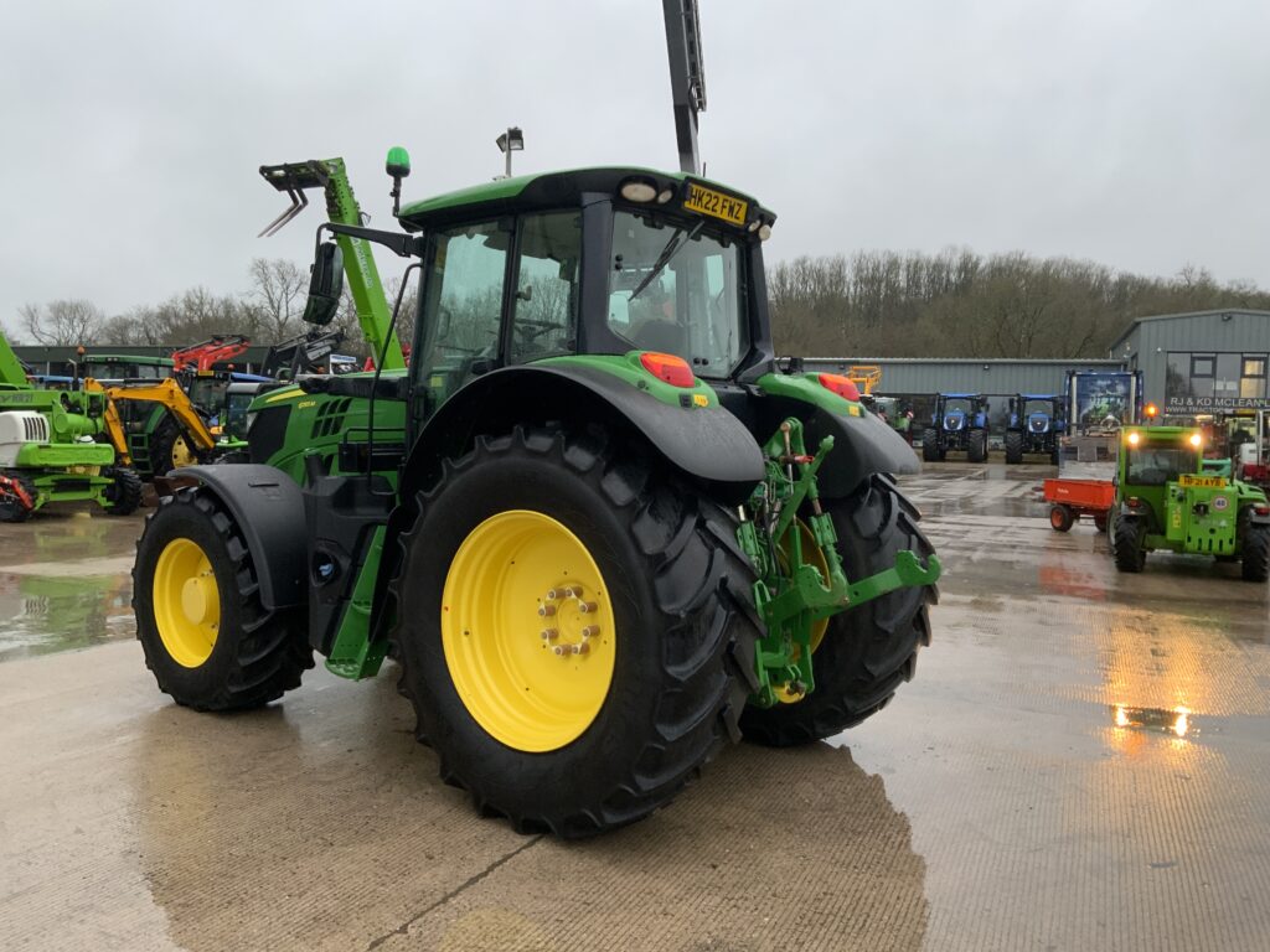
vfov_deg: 48.2
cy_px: 476
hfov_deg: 61.7
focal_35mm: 29
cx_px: 635
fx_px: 1064
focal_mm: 3
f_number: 1.8
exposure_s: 1/69
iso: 64
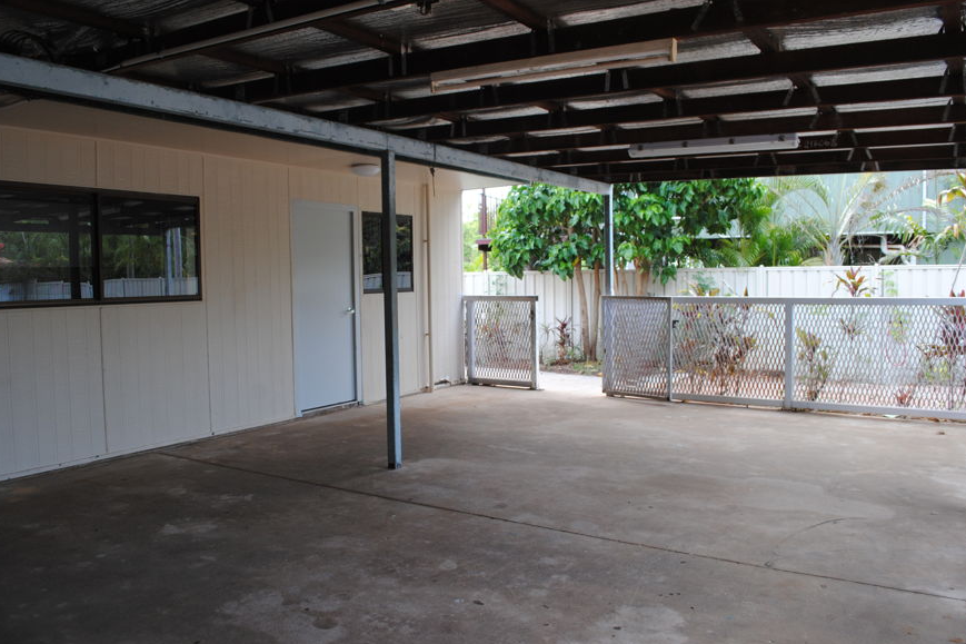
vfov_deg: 46.4
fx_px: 751
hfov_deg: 65.5
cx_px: 469
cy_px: 325
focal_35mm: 28
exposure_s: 1/100
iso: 200
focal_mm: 18
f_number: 5
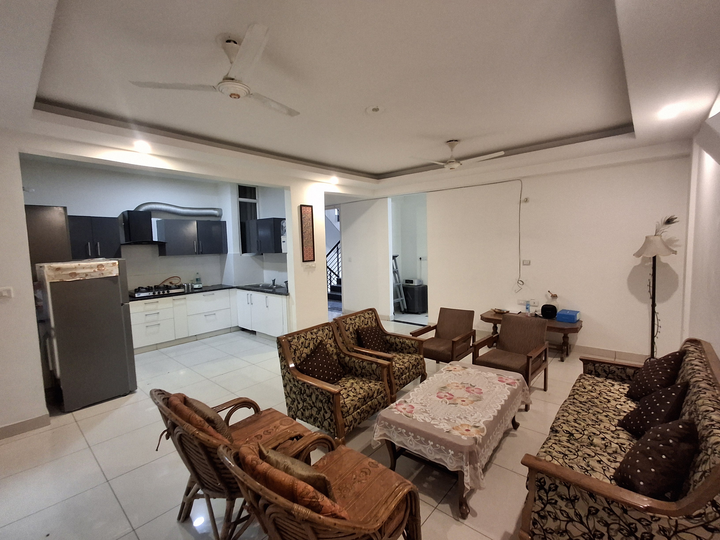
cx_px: 360
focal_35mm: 16
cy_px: 270
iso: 250
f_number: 2.2
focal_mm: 1.64
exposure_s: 1/25
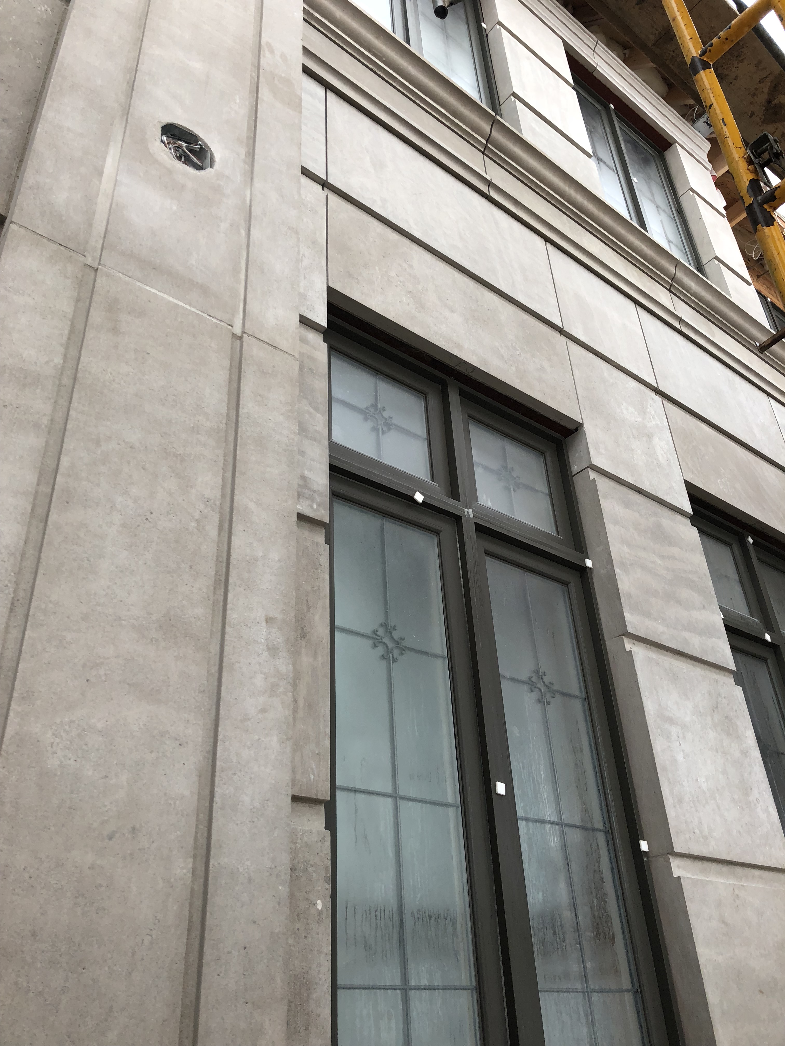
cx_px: 392
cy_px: 523
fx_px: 847
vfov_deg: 63.4
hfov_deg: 49.7
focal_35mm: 28
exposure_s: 1/120
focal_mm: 4
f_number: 1.8
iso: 64
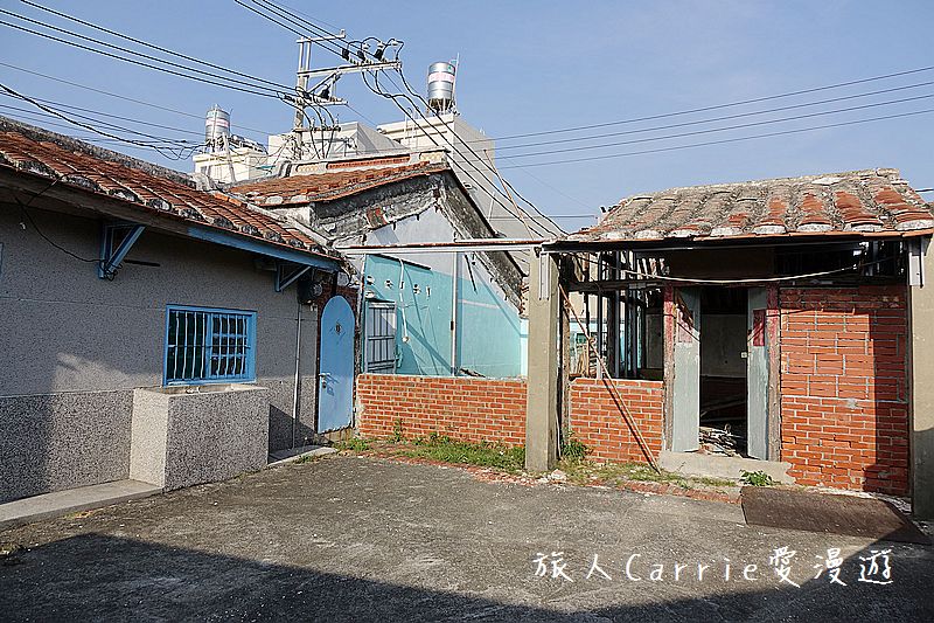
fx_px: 622
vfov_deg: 53.1
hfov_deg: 73.8
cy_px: 312
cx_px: 467
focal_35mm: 24
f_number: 4.5
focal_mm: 8.8
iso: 100
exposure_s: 1/800
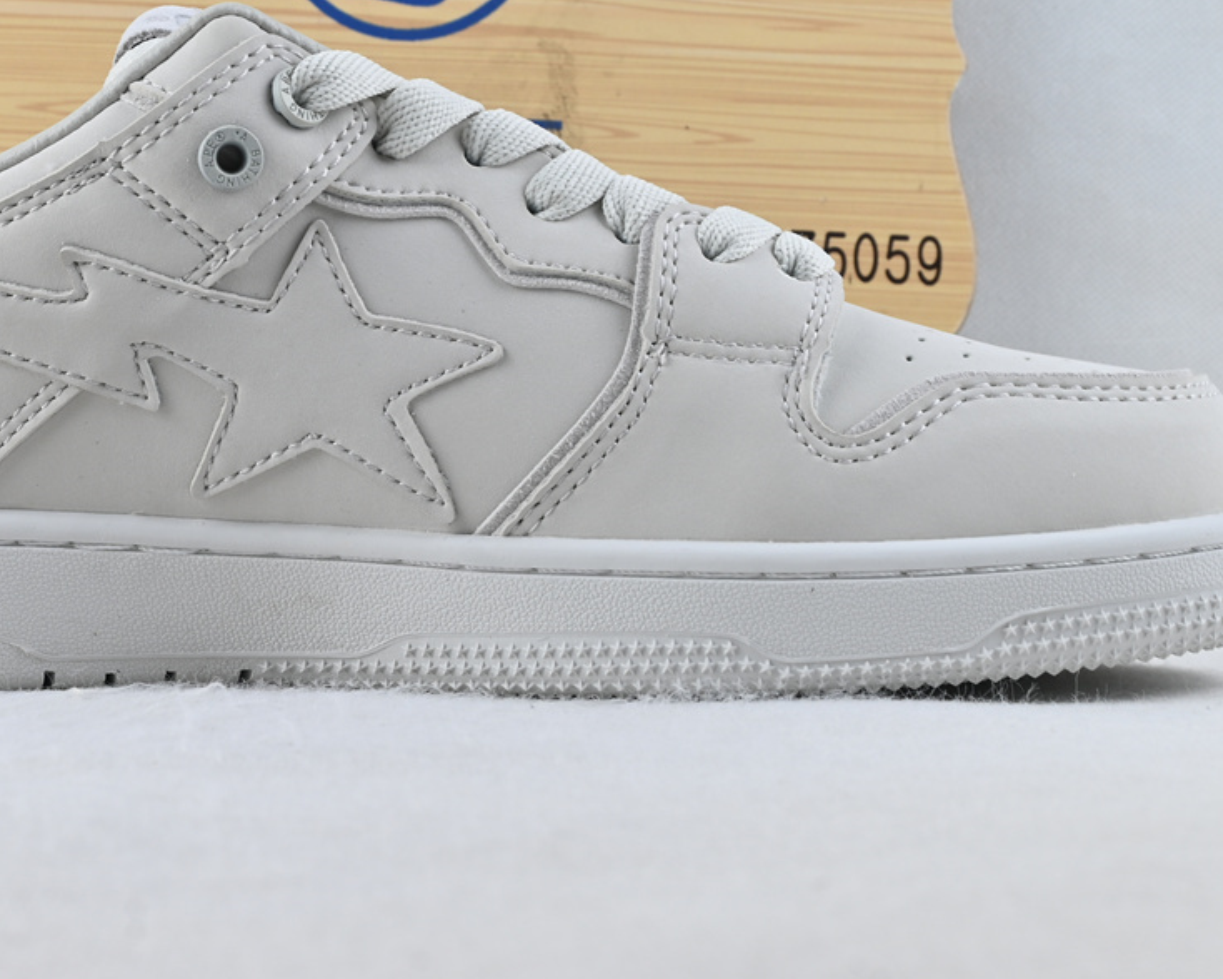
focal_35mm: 69
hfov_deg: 27.4
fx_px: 2499
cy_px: 355
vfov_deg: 22.1
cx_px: 438
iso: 100
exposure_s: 1/15
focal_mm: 30
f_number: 10
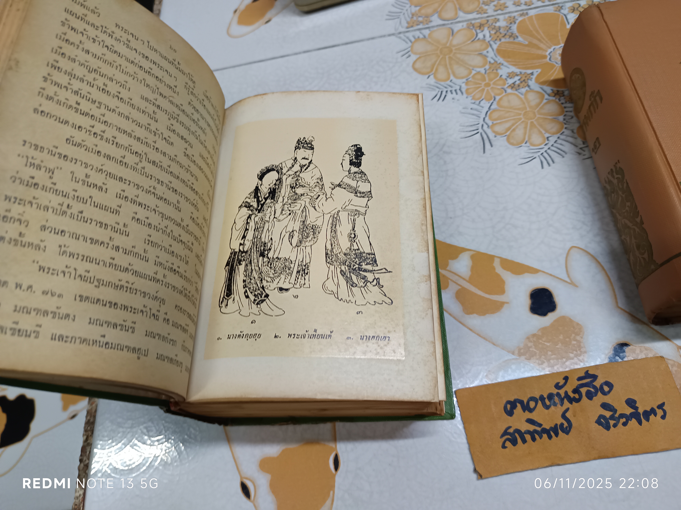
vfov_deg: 56.8
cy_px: 255
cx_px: 340
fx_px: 472
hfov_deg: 71.6
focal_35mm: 24
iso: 904
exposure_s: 1/33.3
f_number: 1.7
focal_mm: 5.31
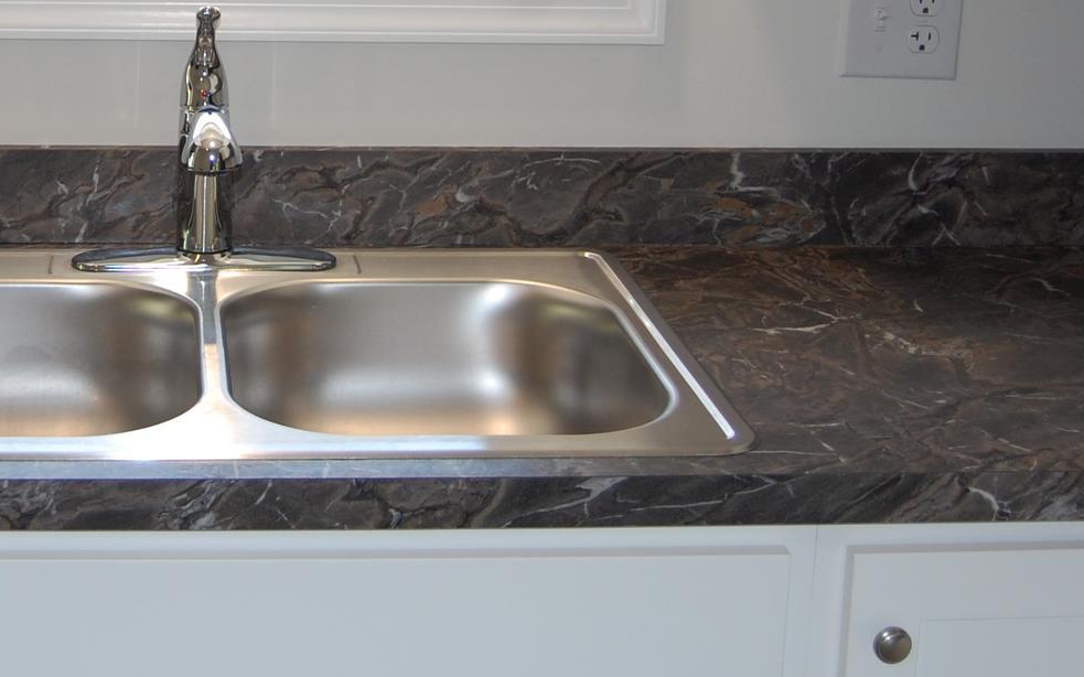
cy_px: 45
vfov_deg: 18.2
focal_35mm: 70
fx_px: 2068
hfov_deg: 28.6
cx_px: 186
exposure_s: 1/100
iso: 400
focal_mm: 22
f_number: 3.8
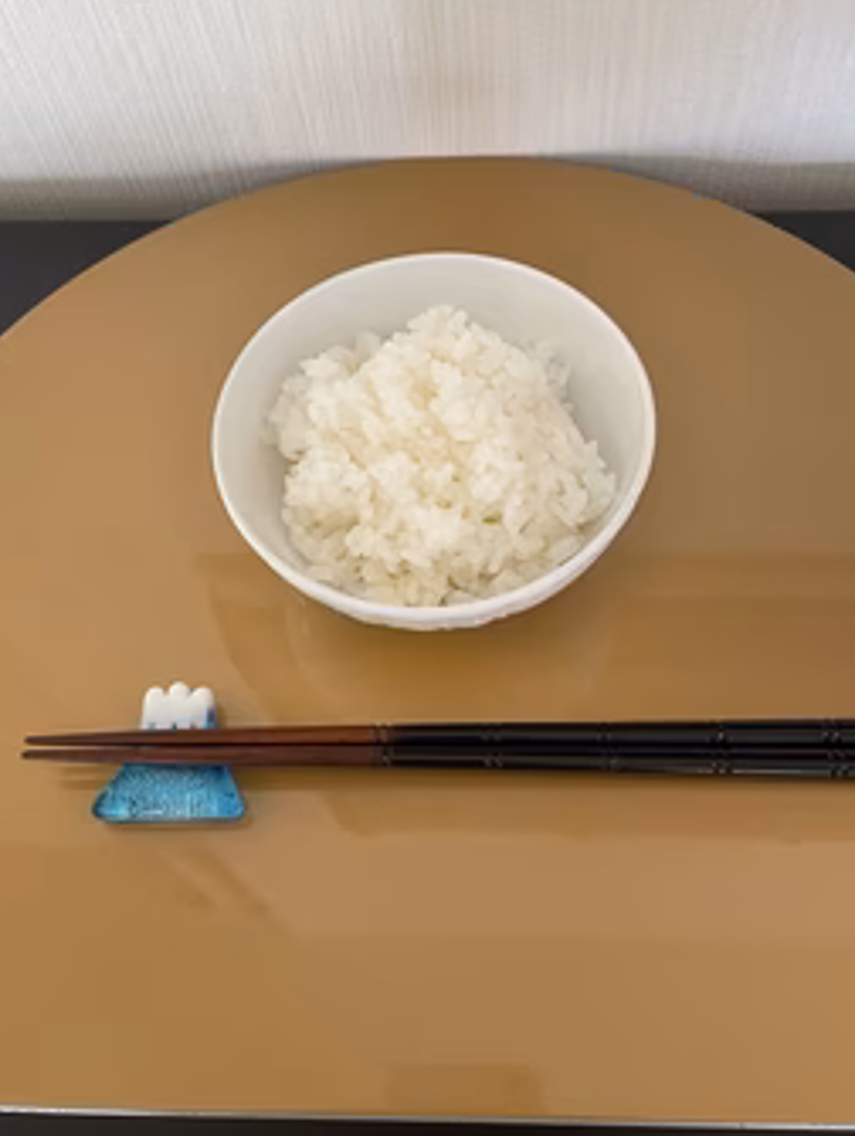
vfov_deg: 58.3
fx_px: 1019
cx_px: 441
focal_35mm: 31
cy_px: 553
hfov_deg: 45.5
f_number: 1.6
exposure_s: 1/50
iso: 160
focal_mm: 4.2
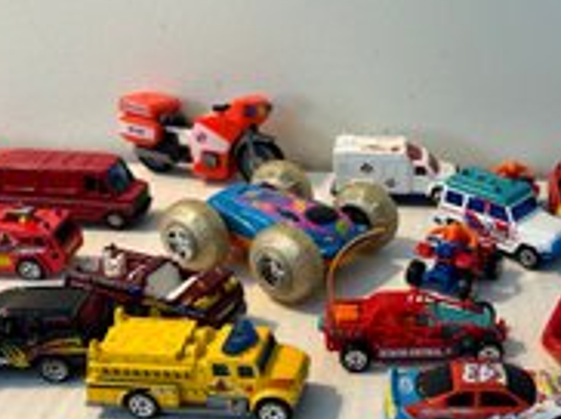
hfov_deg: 37.7
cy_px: 223
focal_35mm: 49
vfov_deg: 29.6
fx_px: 793
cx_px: 439
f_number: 1.5
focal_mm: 5.7
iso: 125
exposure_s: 1/60
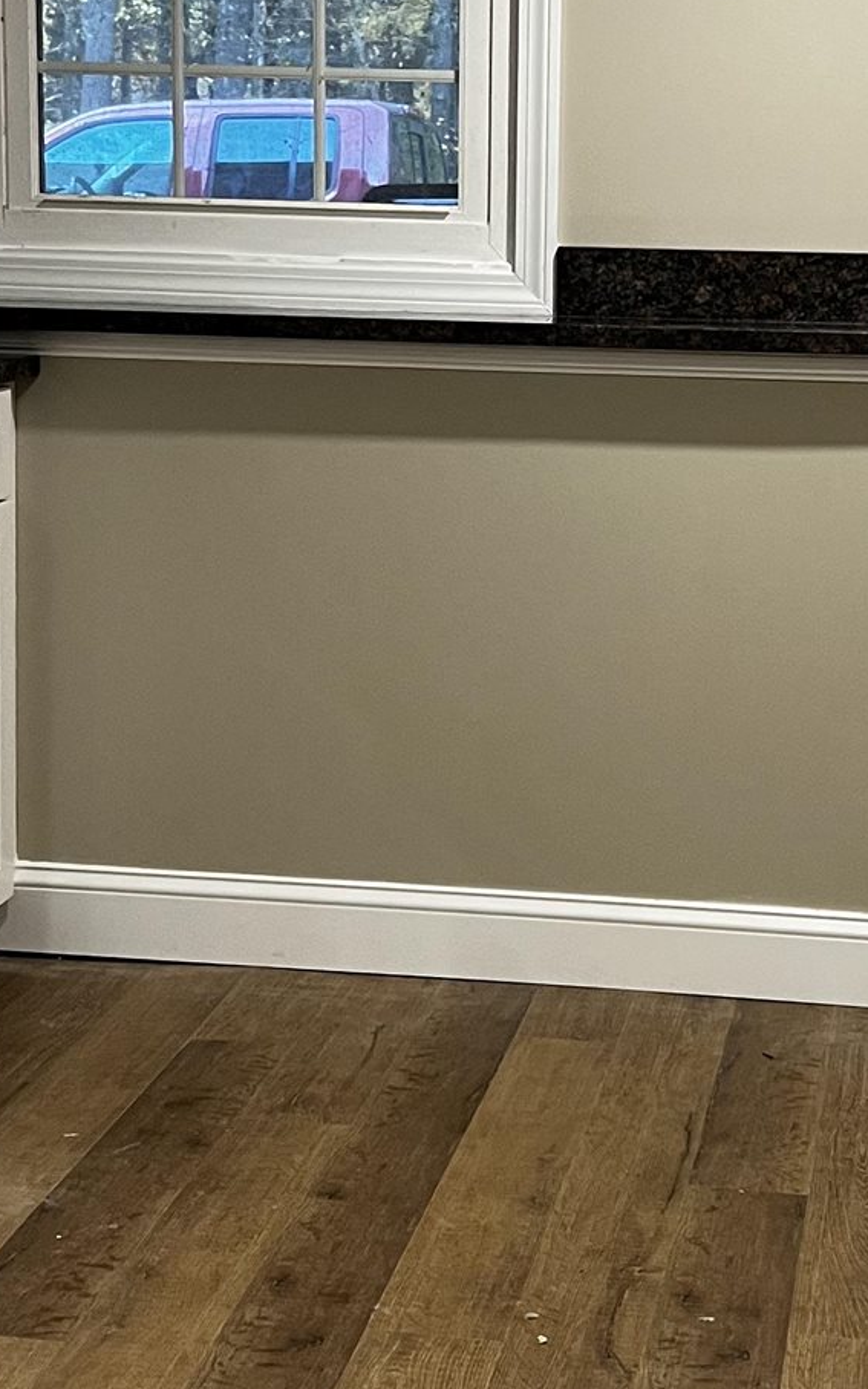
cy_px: 568
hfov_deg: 18.5
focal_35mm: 70
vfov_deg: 29.3
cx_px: 591
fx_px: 2649
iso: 160
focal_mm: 5.7
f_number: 1.5
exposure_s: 1/60
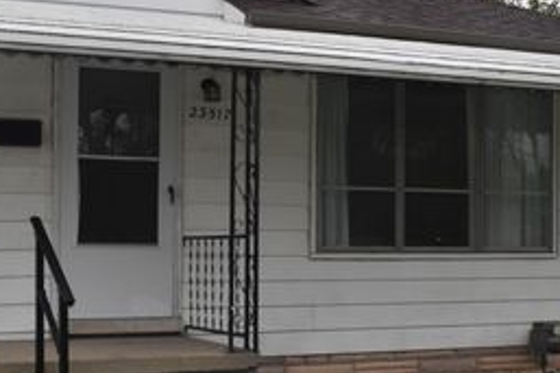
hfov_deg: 26.7
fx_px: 1181
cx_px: 305
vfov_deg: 17.9
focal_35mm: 76
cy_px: 208
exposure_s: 1/200
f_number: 18
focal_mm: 26
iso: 800
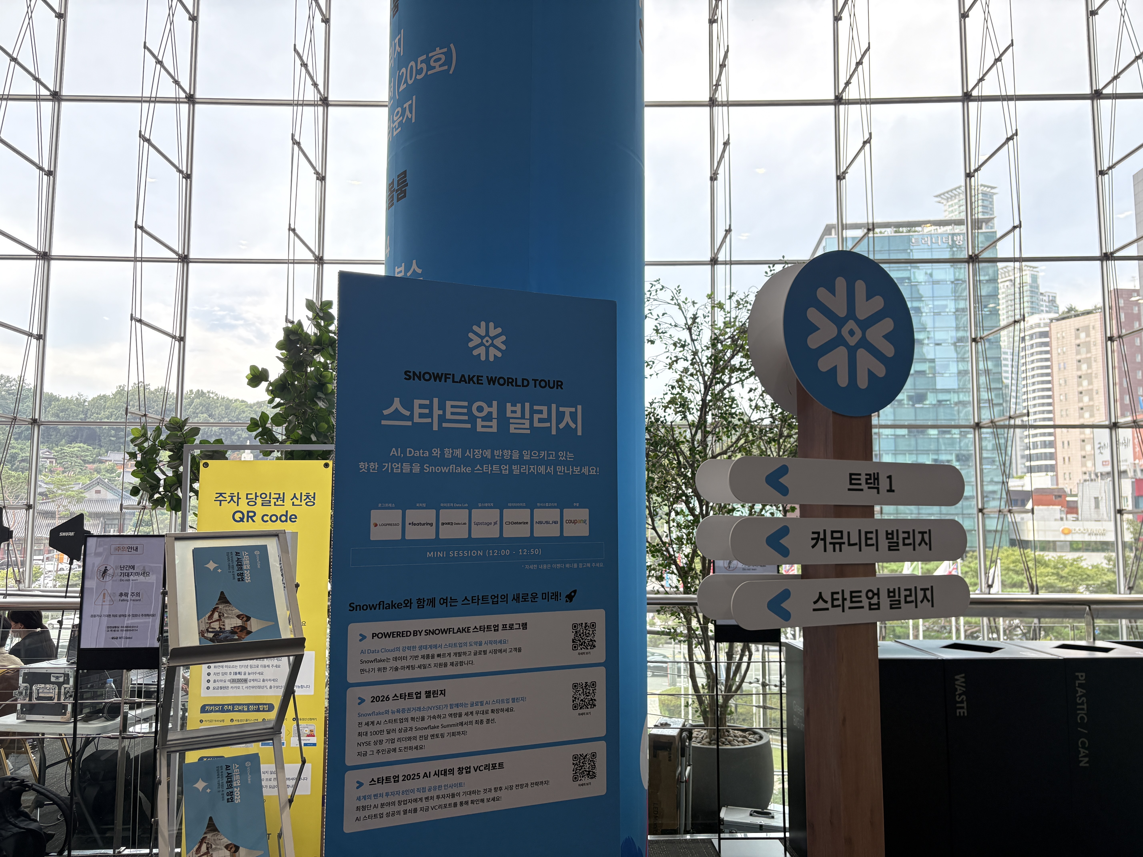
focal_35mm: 26
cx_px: 572
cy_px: 428
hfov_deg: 67.3
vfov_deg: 53.1
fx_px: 859
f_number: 1.6
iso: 125
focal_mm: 5.96
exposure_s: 1/170
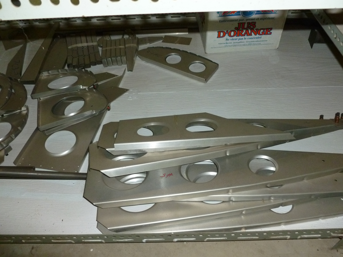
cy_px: 128
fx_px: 277
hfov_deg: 63.4
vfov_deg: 49.7
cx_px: 172
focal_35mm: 28
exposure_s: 1/60
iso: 320
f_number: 3.3
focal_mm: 5
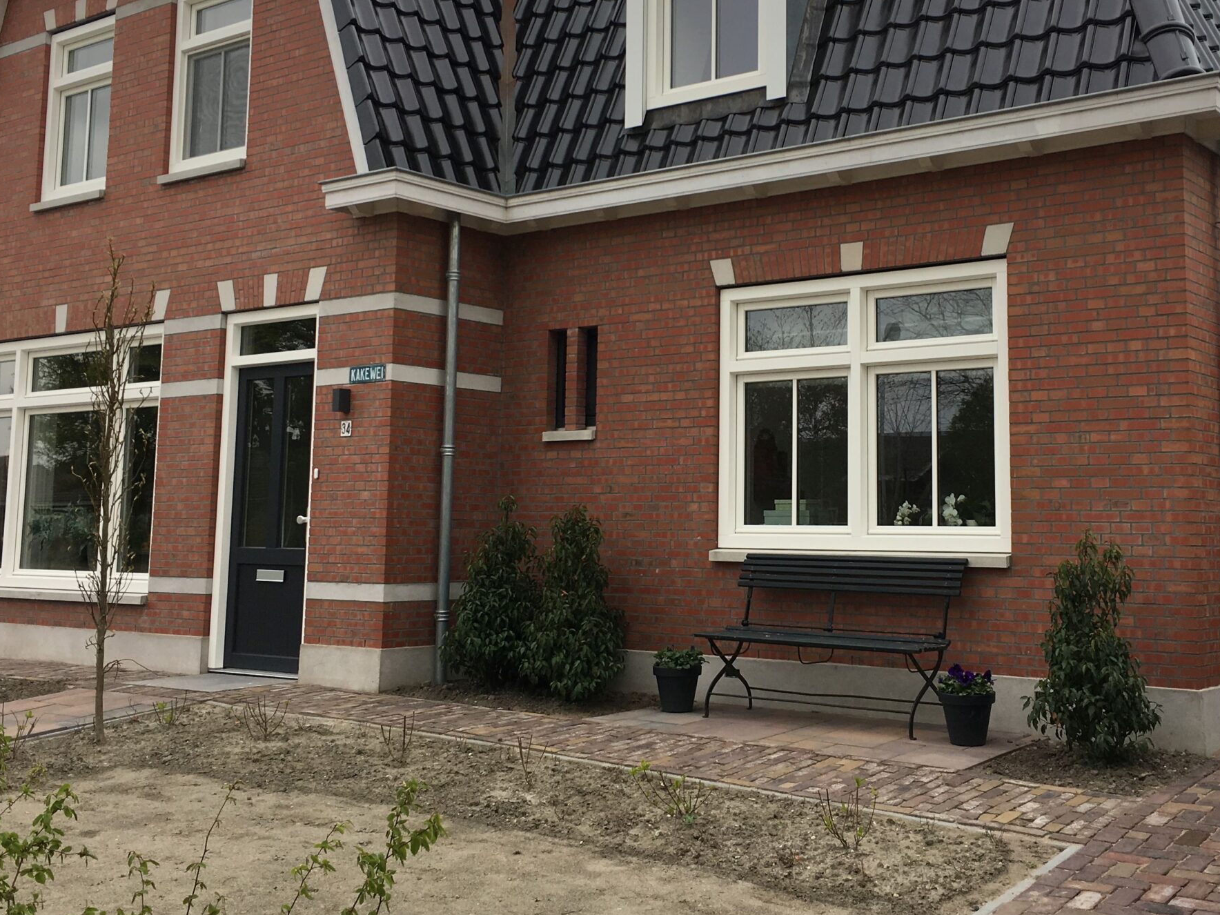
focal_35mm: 42
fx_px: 1480
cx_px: 700
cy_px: 348
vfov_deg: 34.2
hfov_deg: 44.7
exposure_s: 1/478
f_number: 2.2
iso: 25
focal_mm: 4.15
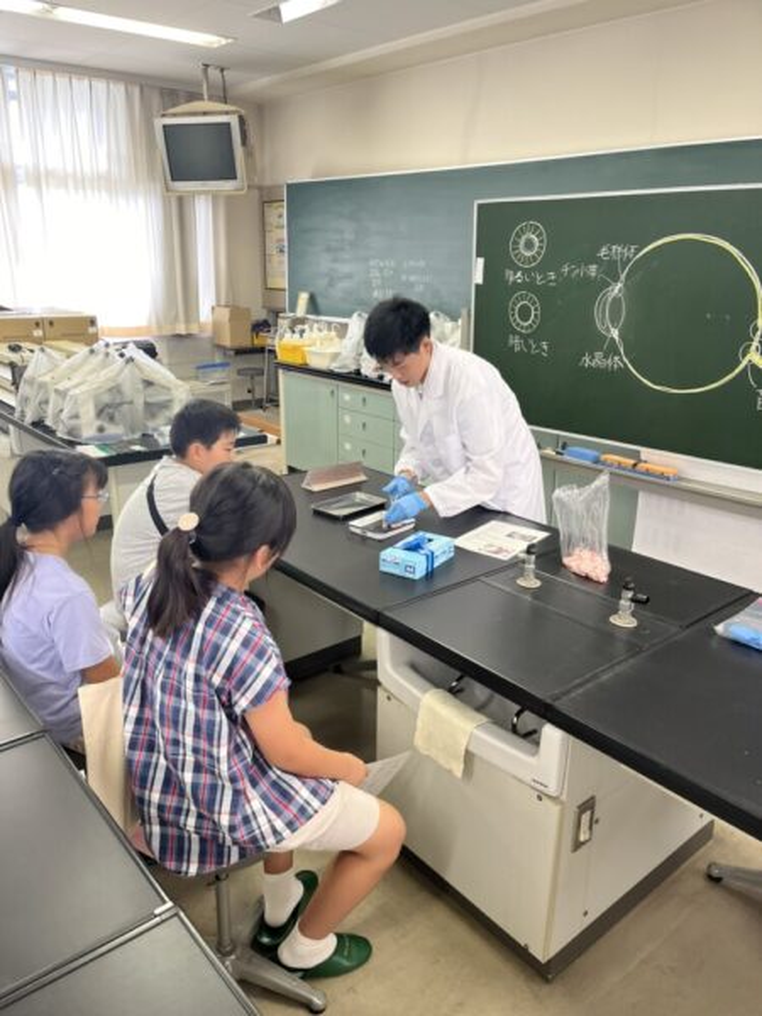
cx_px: 381
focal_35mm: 26
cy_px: 508
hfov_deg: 53.1
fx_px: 763
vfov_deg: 67.3
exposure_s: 1/100
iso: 125
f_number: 1.6
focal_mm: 5.1
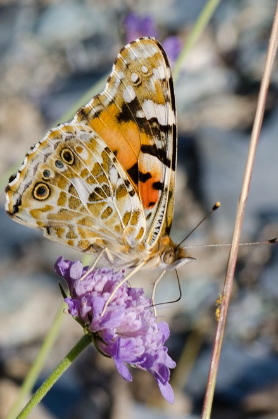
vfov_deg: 12.6
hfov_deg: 8.4
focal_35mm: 163
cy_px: 239
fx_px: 1897
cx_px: 116
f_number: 16
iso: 250
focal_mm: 90
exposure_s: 1/160
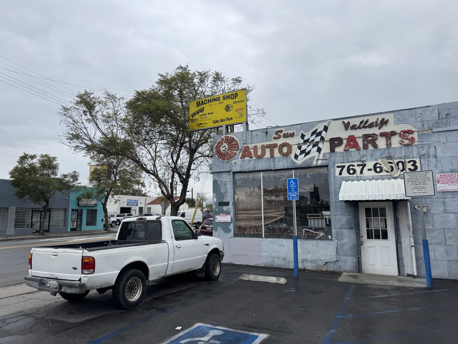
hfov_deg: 71.6
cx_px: 229
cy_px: 172
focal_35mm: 24
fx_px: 318
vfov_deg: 56.8
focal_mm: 6.76
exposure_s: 1/2506
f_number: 1.78
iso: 80
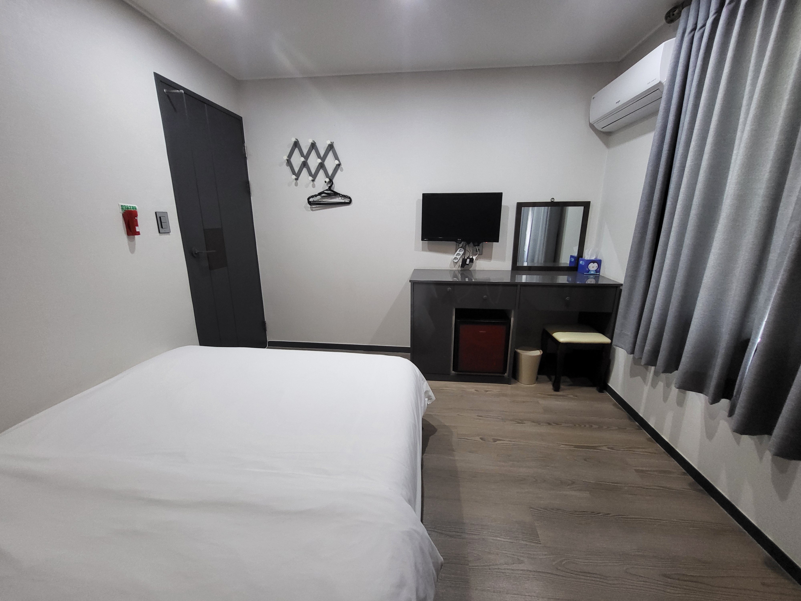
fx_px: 301
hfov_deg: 106.2
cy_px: 300
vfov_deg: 89.9
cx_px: 400
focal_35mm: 13
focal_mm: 1.74
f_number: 2.2
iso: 500
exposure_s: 1/30
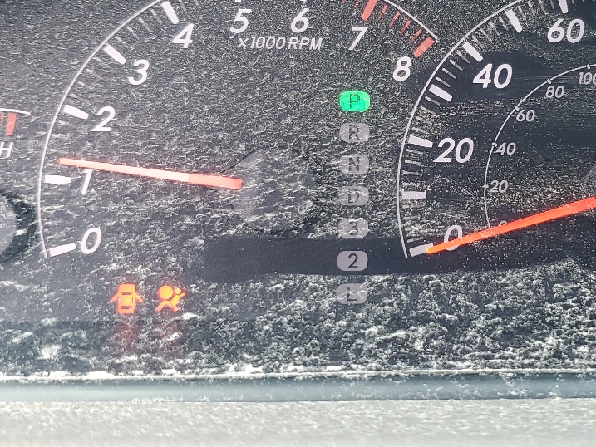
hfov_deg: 32.5
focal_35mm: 58
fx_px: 999
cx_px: 463
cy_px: 168
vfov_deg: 25.2
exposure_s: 1/120
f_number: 1.5
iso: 77
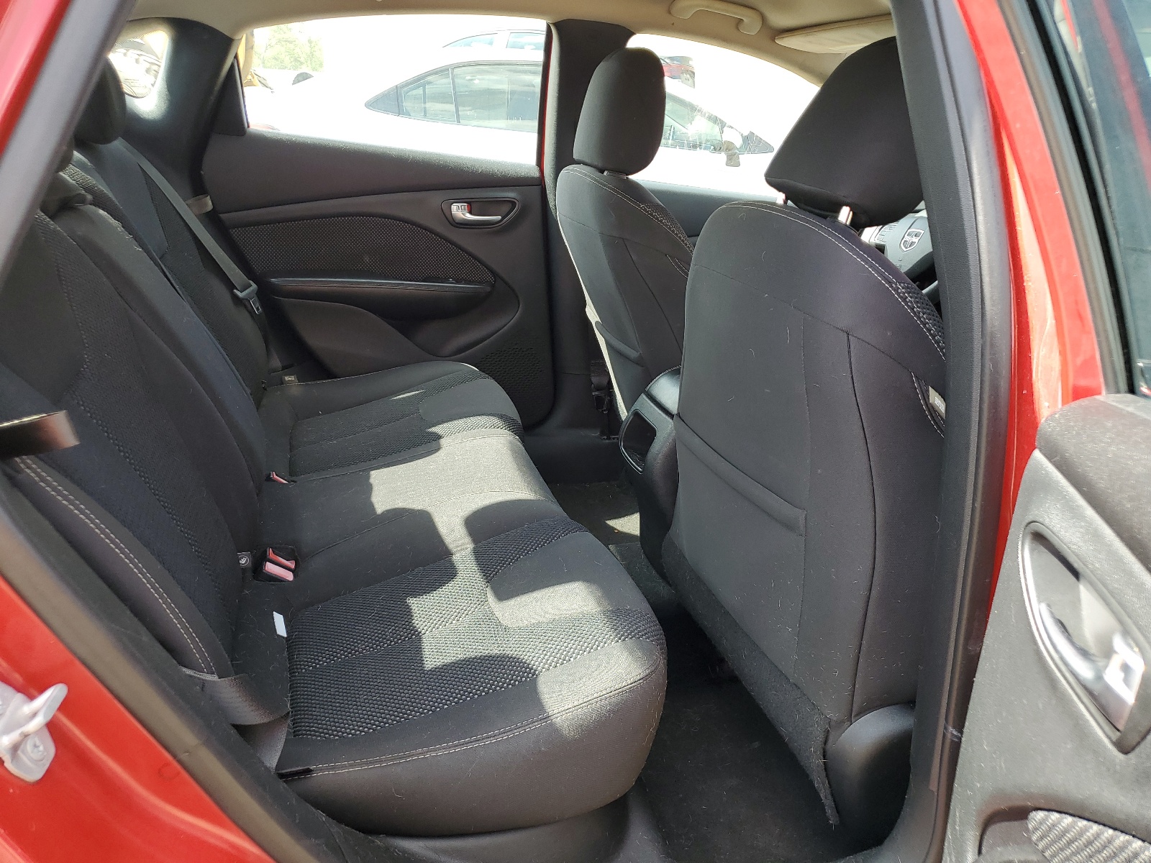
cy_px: 432
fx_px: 865
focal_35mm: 26
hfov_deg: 67.3
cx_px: 576
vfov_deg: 53.1
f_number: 1.5
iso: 50
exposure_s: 1/222
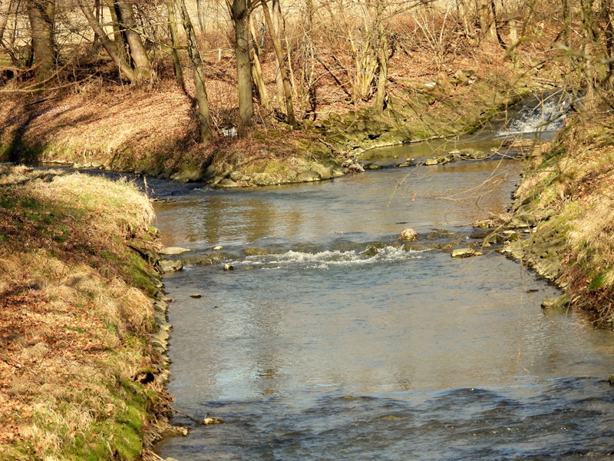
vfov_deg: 7.4
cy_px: 230
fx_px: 3547
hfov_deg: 9.9
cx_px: 307
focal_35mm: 200
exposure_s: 1/400
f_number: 4.5
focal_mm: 35.7
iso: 100
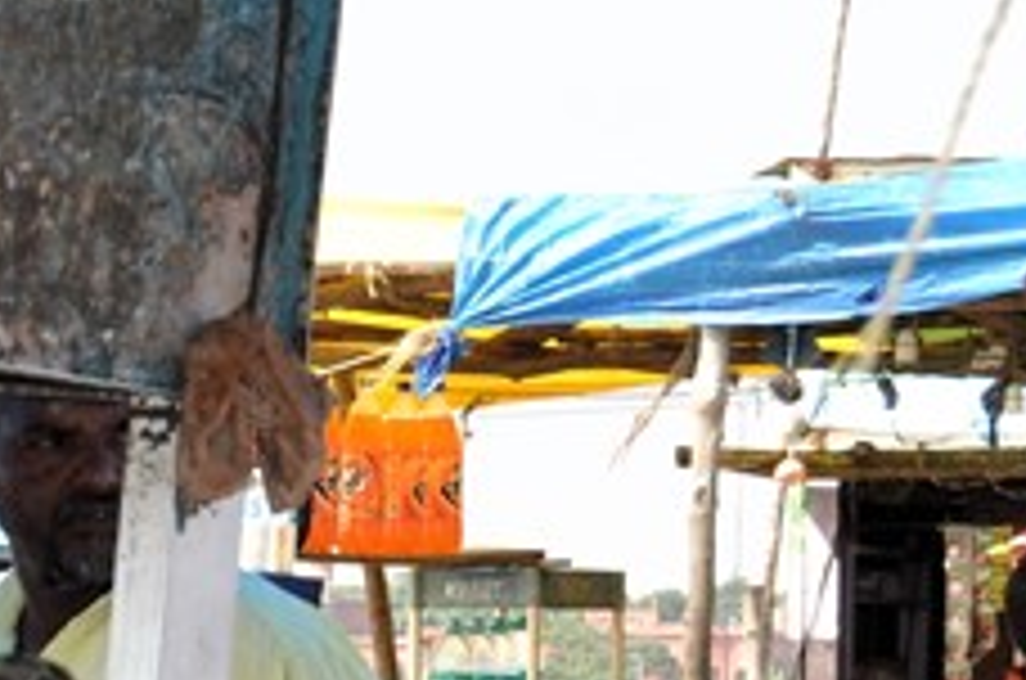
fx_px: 6143
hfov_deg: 9.0
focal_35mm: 216
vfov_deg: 6.3
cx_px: -950
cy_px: 644
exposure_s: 1/200
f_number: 7.1
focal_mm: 32
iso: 200
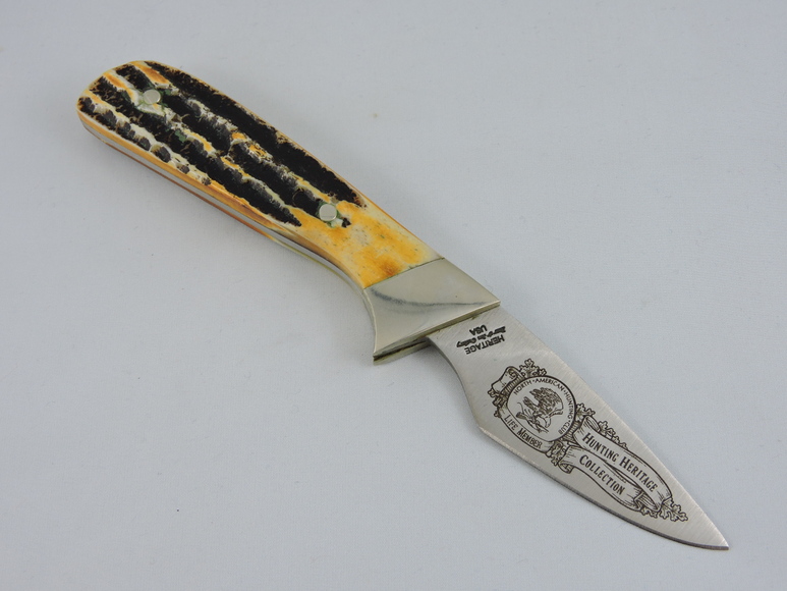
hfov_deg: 38.2
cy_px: 296
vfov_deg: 29.1
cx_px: 394
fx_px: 1137
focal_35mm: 50
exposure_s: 1/50
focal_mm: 9
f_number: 4
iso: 100
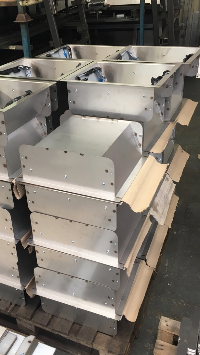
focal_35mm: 37
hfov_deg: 31.7
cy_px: 170
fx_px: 349
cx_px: 67
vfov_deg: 54.0
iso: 80
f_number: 2.2
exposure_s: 1/33
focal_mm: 4.15
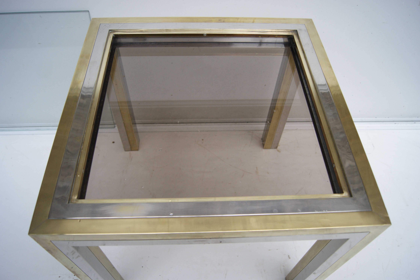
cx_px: 214
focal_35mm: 46
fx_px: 537
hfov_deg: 42.7
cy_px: 140
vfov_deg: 29.2
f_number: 4.5
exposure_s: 1/60
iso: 400
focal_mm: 30
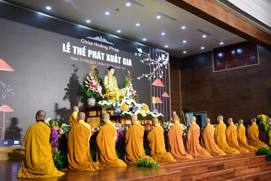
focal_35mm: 40
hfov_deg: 48.4
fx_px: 301
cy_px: 90
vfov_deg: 33.4
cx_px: 136
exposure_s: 1/80
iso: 800
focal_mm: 40
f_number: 4.5
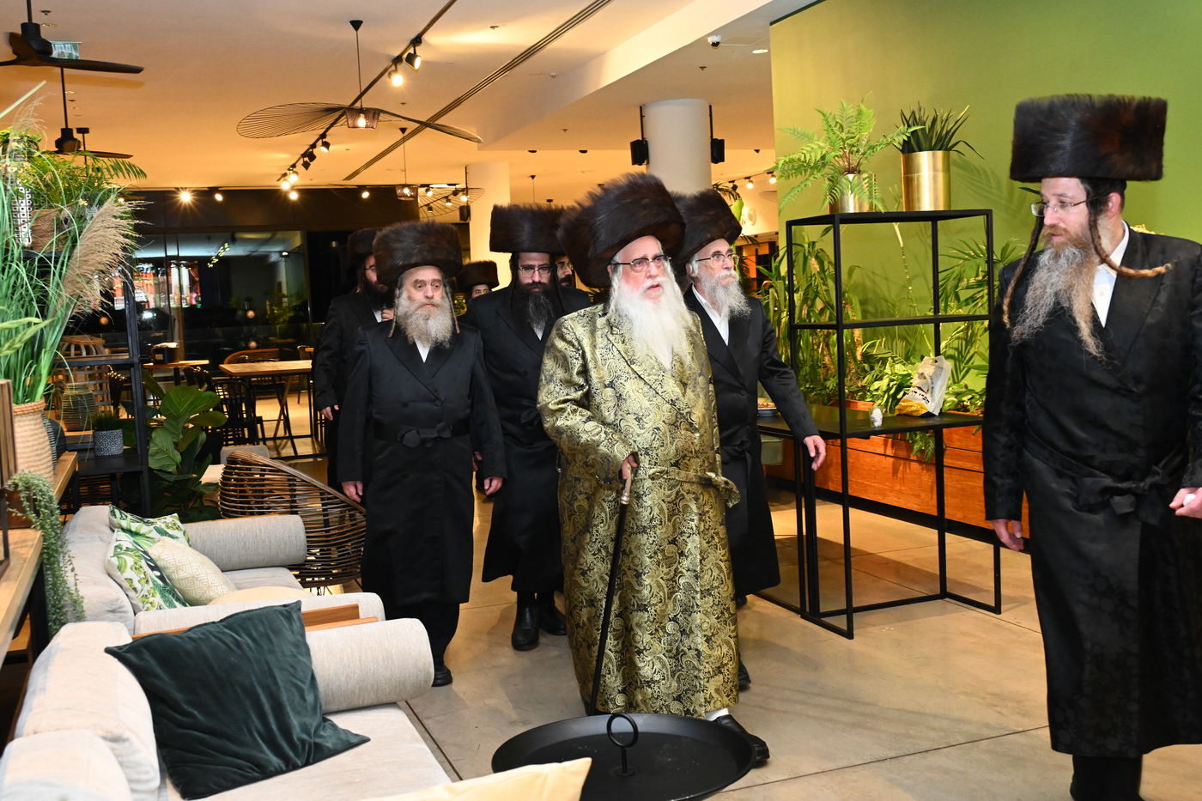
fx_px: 1202
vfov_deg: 36.9
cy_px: 400
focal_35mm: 36
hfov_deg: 53.1
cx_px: 601
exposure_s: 1/125
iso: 5000
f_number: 6.3
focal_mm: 36
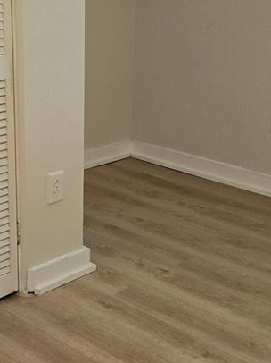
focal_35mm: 68
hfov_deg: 21.5
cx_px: 90
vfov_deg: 28.5
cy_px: 153
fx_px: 711
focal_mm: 6.3
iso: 320
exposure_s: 1/120
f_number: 1.7
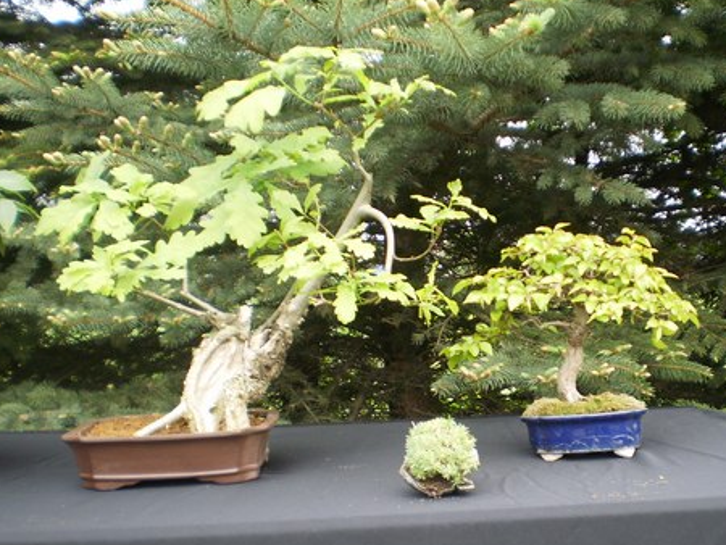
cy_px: 339
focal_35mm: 48
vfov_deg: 30.2
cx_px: 458
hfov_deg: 39.4
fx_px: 1007
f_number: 3.1
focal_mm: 6.3
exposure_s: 1/40
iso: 64
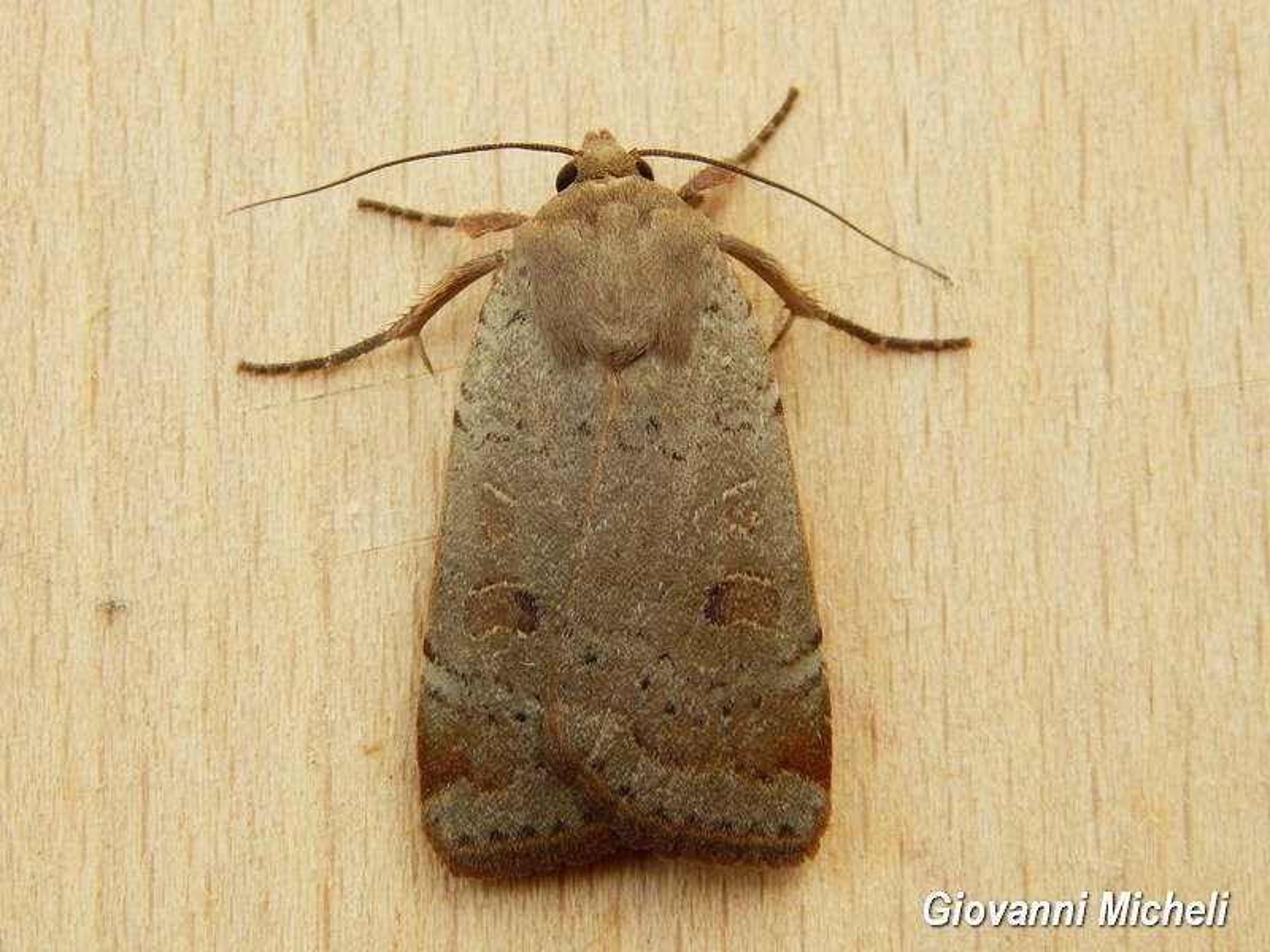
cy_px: 476
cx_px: 635
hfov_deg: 17.1
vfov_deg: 12.9
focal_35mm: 115
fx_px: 4219
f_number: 4.6
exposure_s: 1/100
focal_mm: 20.5
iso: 125
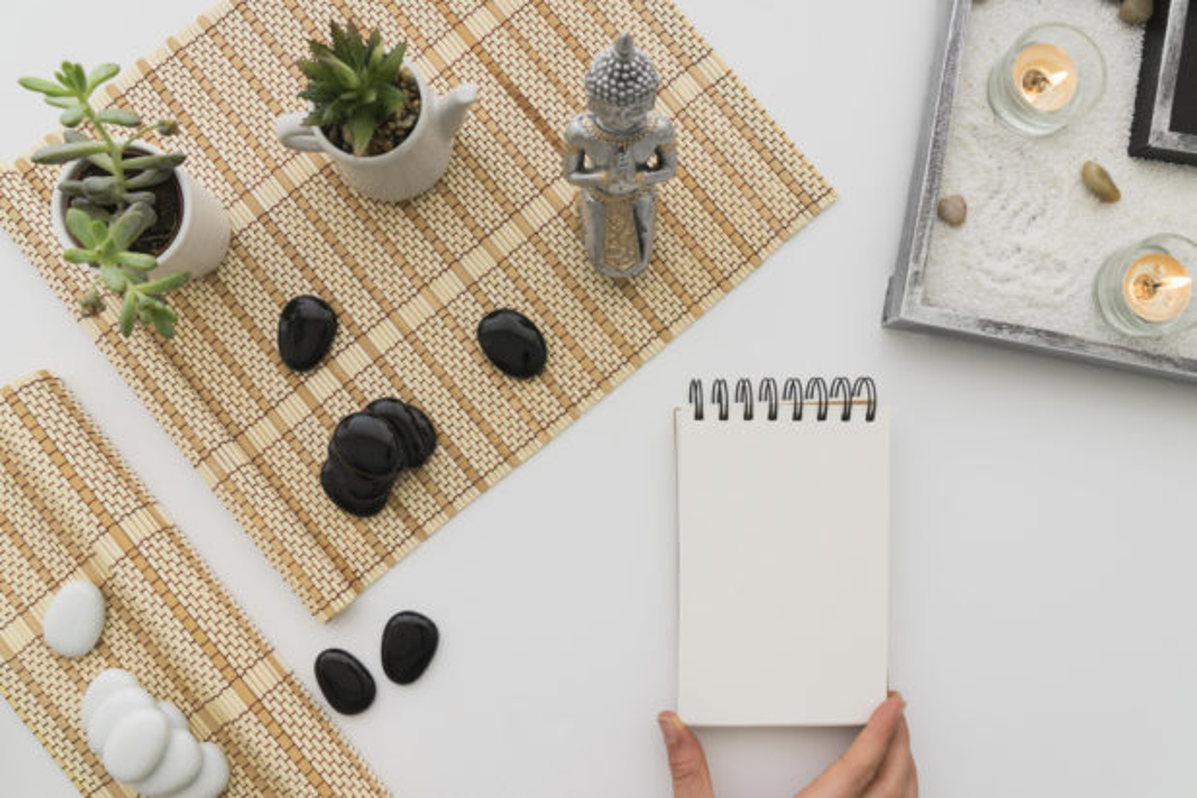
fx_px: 798
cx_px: 598
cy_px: 399
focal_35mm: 24
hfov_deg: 73.7
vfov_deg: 53.1
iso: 500
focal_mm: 24
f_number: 7.1
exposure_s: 1/80
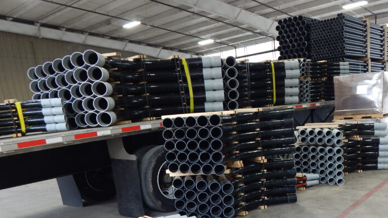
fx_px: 360
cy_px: 190
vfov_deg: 32.3
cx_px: 250
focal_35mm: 35
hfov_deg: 55.7
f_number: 3
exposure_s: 1/30
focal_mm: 4
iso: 160
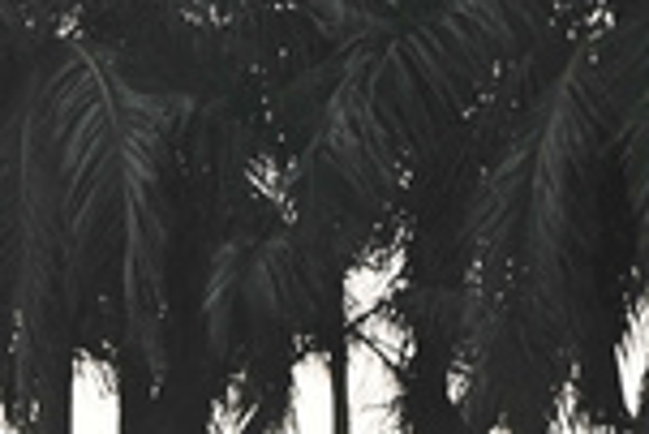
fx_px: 4277
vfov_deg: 5.6
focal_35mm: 237
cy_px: 1081
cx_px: -486
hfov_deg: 8.4
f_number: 6.3
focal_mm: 35
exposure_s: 1/250
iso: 200
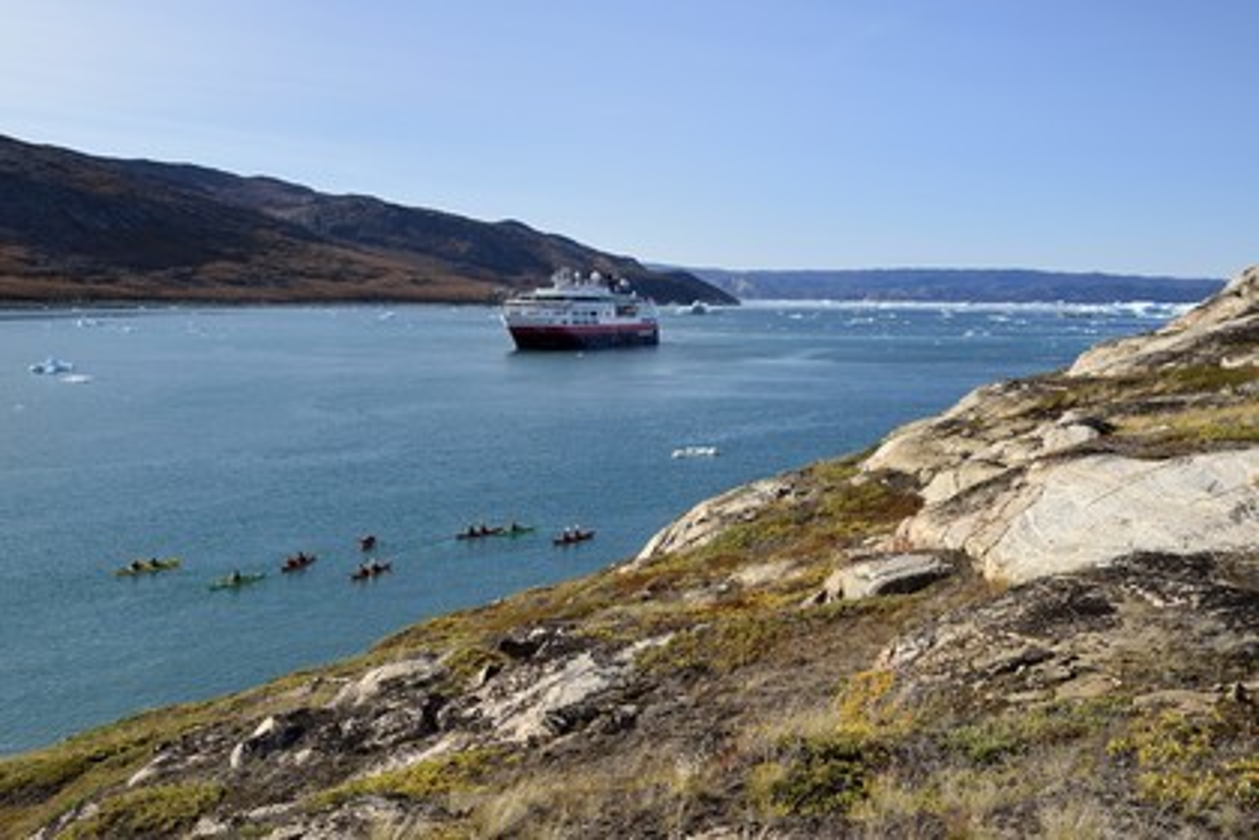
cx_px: 630
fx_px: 1329
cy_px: 420
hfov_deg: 50.7
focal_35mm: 38
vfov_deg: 35.1
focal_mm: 38
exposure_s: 1/400
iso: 200
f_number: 13
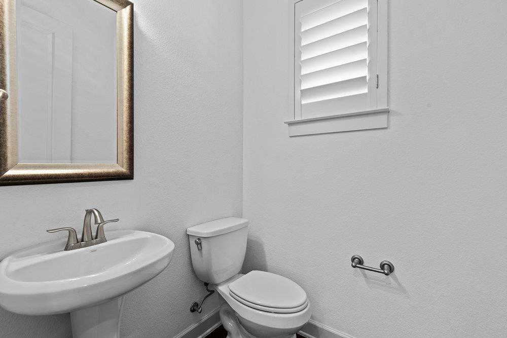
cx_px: 254
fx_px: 225
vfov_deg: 73.8
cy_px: 169
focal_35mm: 16
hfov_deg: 96.7
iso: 250
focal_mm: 16
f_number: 9
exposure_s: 1/2
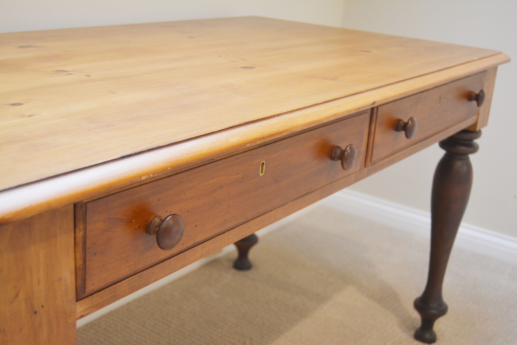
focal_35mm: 46
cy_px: 172
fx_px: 668
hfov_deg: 42.3
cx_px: 258
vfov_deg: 28.9
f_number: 4.2
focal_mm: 31
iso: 800
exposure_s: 1/60
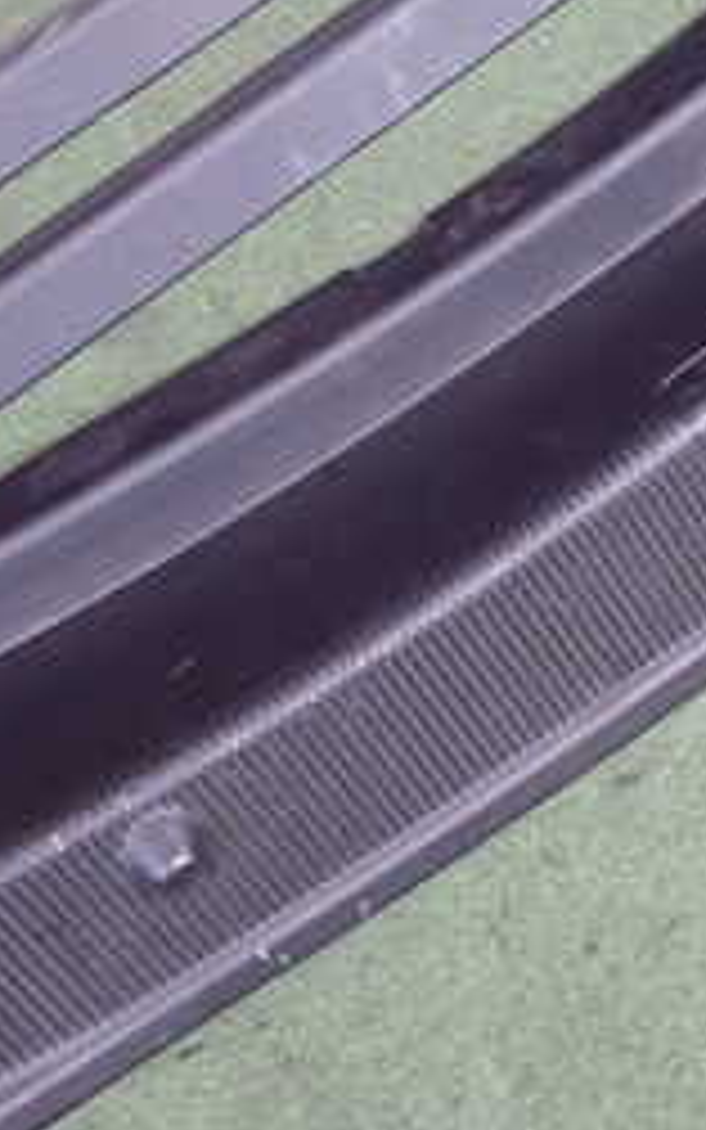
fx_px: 2338
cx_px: 580
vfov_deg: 26.8
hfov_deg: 17.0
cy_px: 275
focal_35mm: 76
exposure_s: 1/125
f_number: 2.3
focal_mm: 5.4
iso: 200
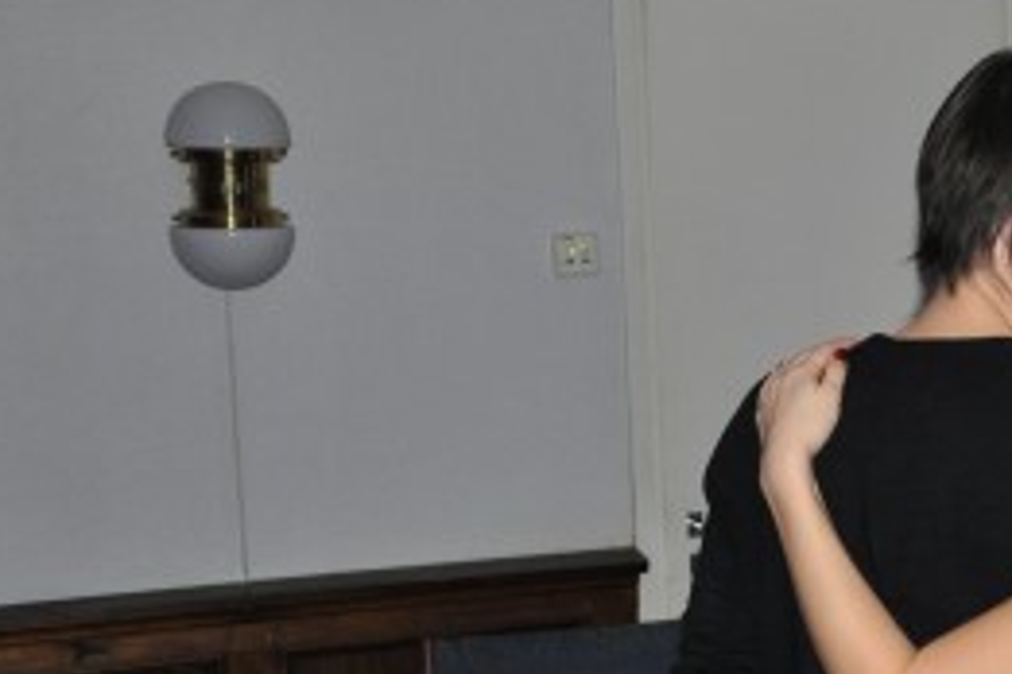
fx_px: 2422
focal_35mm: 86
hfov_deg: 22.7
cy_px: 343
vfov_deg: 15.9
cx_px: 1016
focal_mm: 25
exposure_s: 1/60
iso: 800
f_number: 4
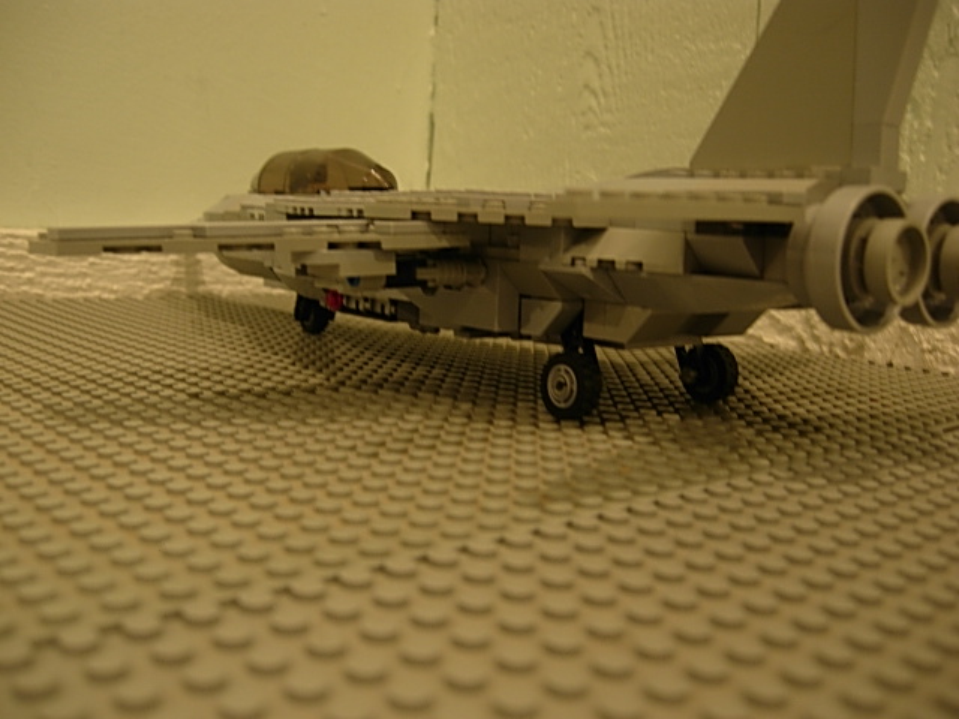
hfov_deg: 51.4
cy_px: 360
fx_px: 997
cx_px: 480
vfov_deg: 39.7
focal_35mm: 36
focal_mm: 7.5
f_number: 2.7
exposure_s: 1/4
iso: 86
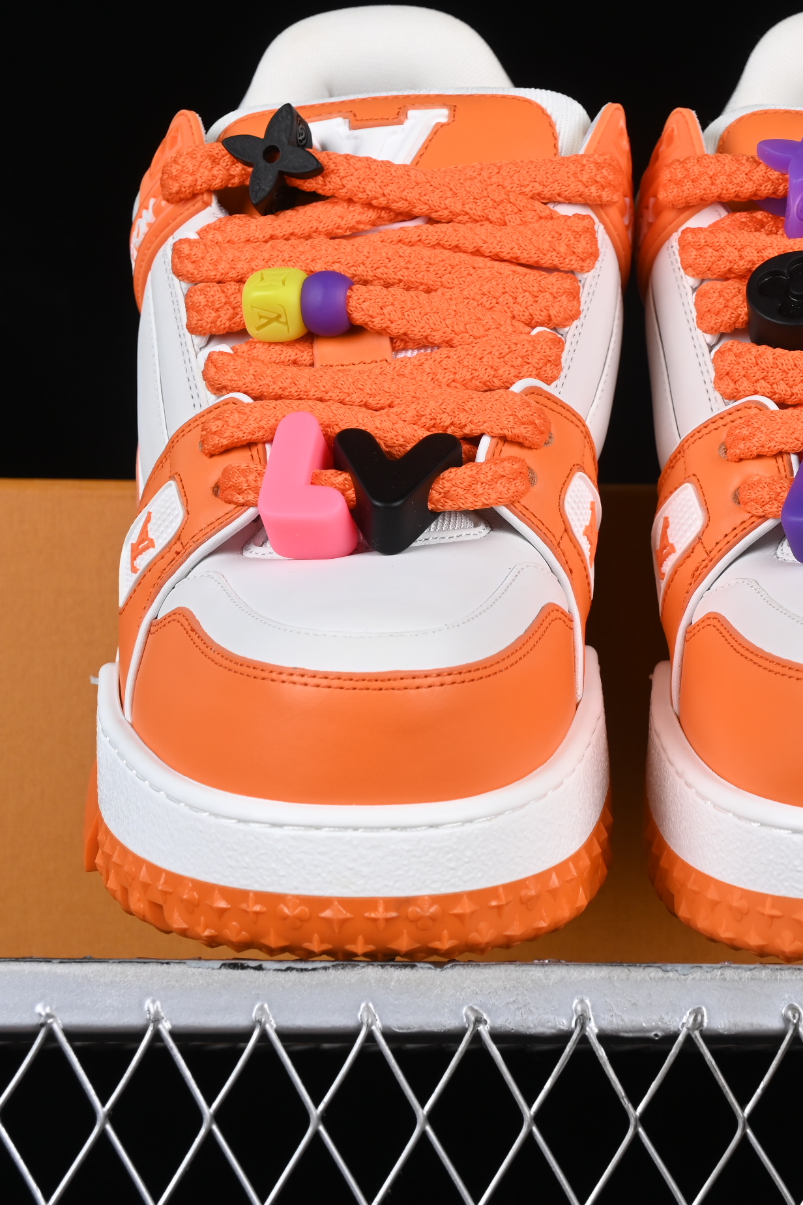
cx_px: 626
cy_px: 601
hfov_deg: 12.1
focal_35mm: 113
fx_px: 3780
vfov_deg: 18.1
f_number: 8
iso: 160
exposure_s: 1/80
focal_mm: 50
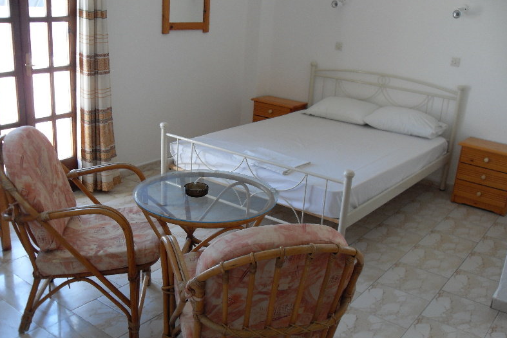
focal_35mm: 37
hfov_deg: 51.9
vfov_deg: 36.0
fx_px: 521
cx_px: 253
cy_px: 173
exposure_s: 1/45
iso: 100
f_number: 2.8
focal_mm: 6.3
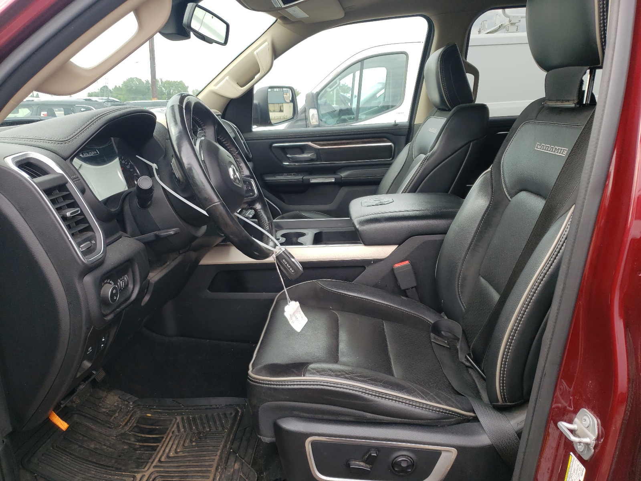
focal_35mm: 26
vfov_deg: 53.1
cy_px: 240
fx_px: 481
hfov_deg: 67.3
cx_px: 320
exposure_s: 1/270
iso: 50
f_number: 1.5
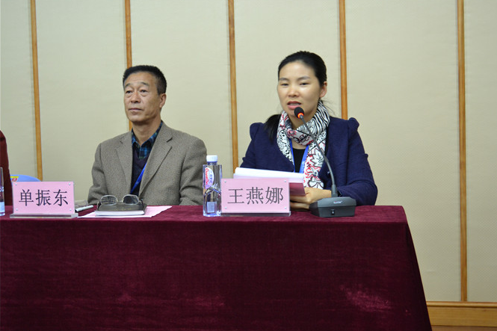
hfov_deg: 44.0
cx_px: 253
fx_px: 614
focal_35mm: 45
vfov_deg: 30.2
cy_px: 165
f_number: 4.5
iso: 560
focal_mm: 29
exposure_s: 1/15
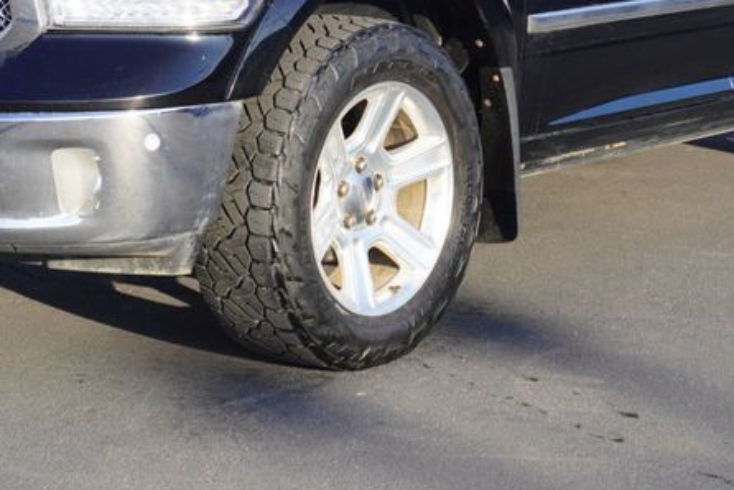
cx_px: 342
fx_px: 2387
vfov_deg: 11.6
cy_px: -5
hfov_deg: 17.5
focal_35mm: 117
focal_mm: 34
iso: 100
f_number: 8
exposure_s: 1/100
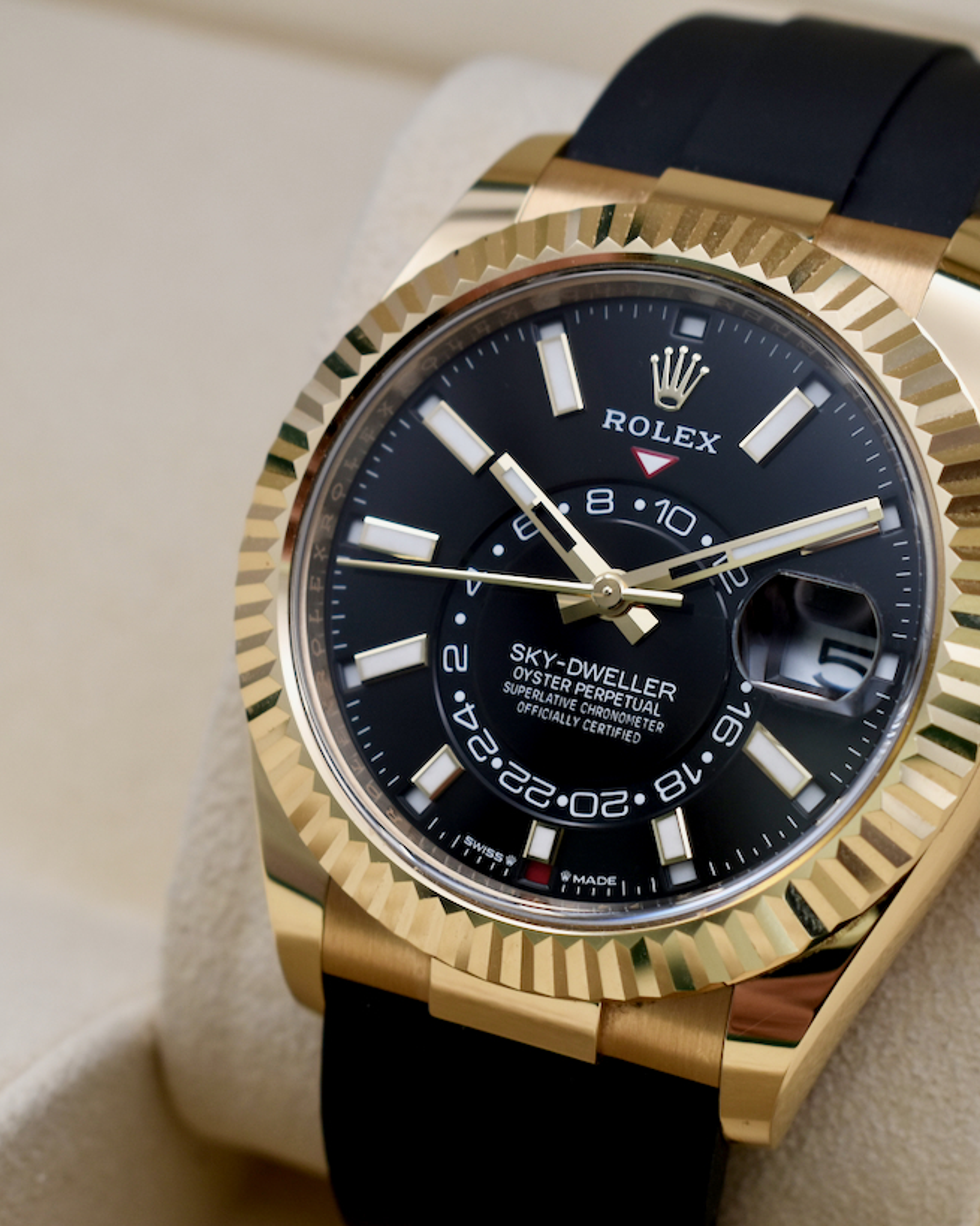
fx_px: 3191
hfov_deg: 17.4
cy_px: 627
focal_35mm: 88
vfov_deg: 21.7
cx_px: 631
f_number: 7.1
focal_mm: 40
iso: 400
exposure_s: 1/125
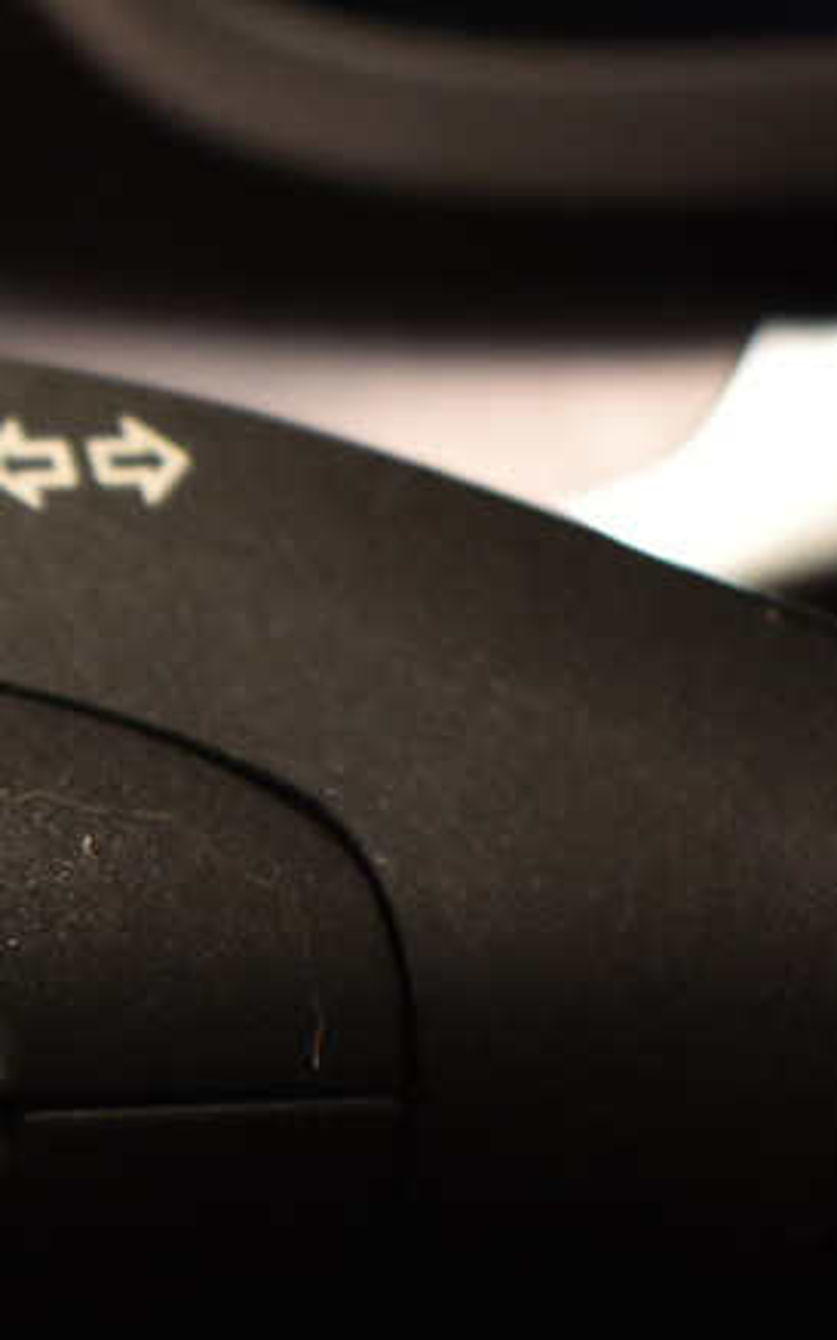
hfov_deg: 9.1
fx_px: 4965
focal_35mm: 136
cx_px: -754
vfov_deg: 15.3
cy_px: 1092
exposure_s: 1/40
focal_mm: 24
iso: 900
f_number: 3.8
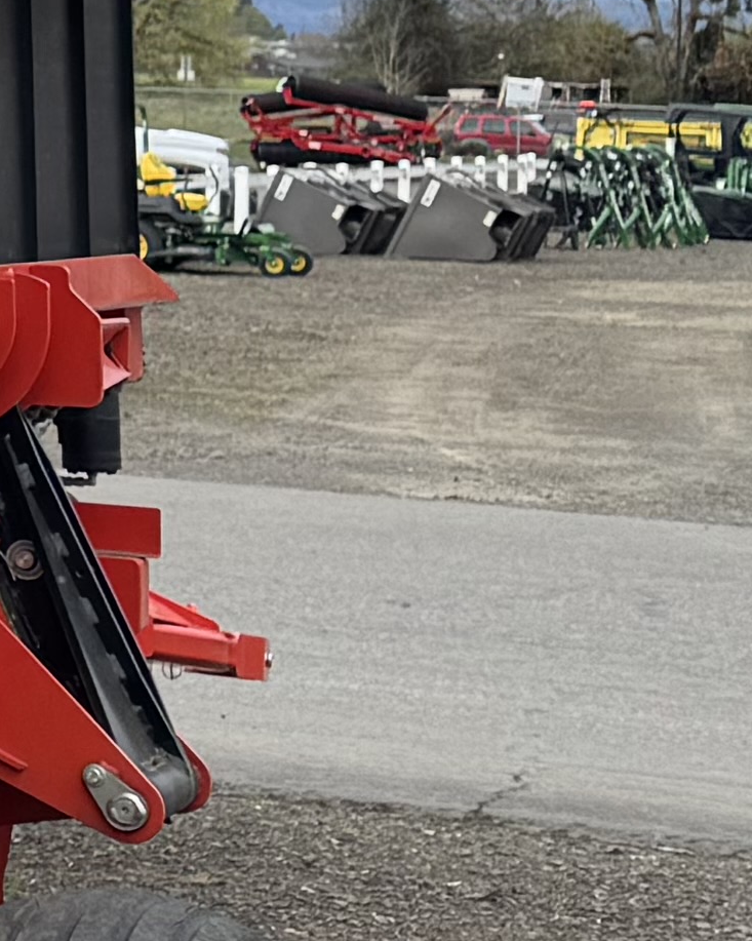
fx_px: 4064
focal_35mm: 146
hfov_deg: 8.8
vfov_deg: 12.9
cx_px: -1454
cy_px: -159
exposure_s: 1/3597
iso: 80
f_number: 1.78
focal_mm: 6.76
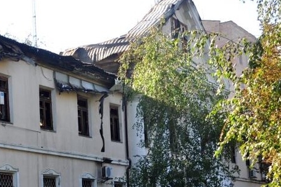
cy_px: 153
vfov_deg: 12.0
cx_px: 77
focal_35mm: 113
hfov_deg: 18.0
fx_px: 881
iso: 250
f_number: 5
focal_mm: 35
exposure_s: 1/320
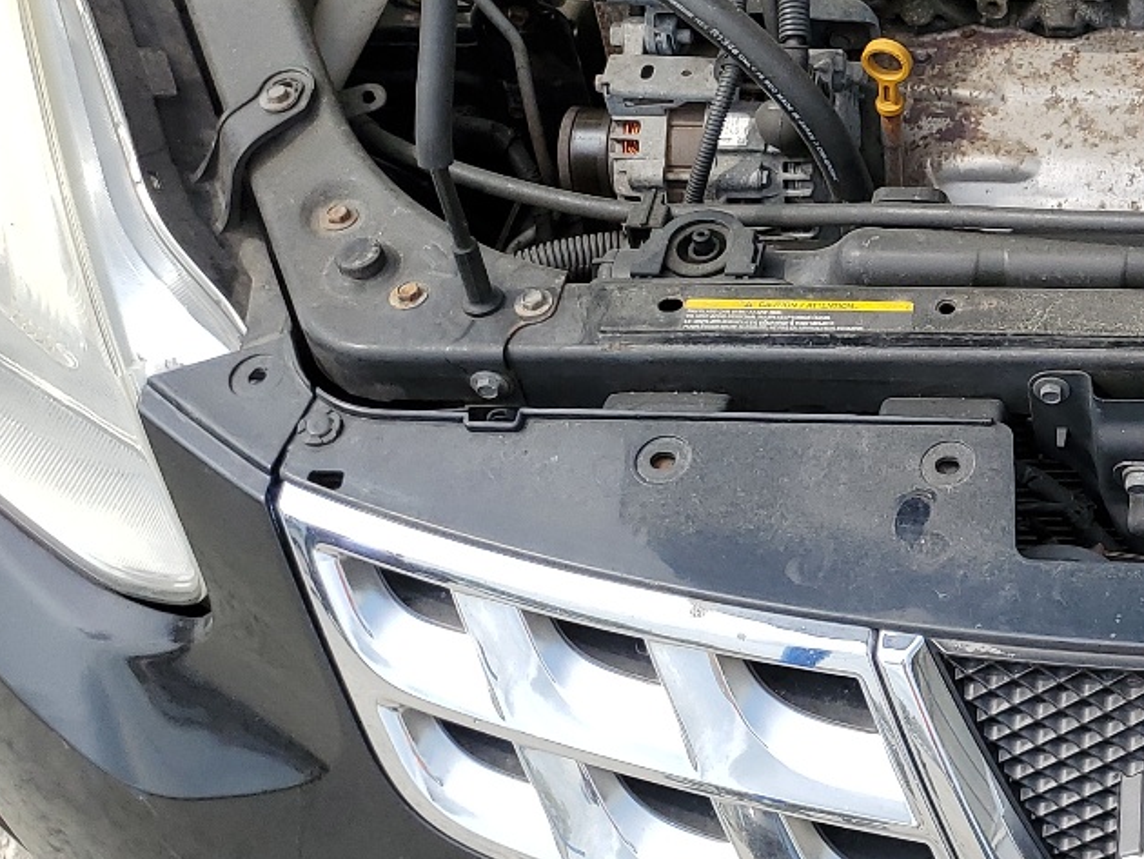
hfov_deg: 26.8
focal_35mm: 66
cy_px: 120
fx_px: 2182
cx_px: 1287
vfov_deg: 21.9
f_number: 1.5
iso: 50
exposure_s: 1/1667
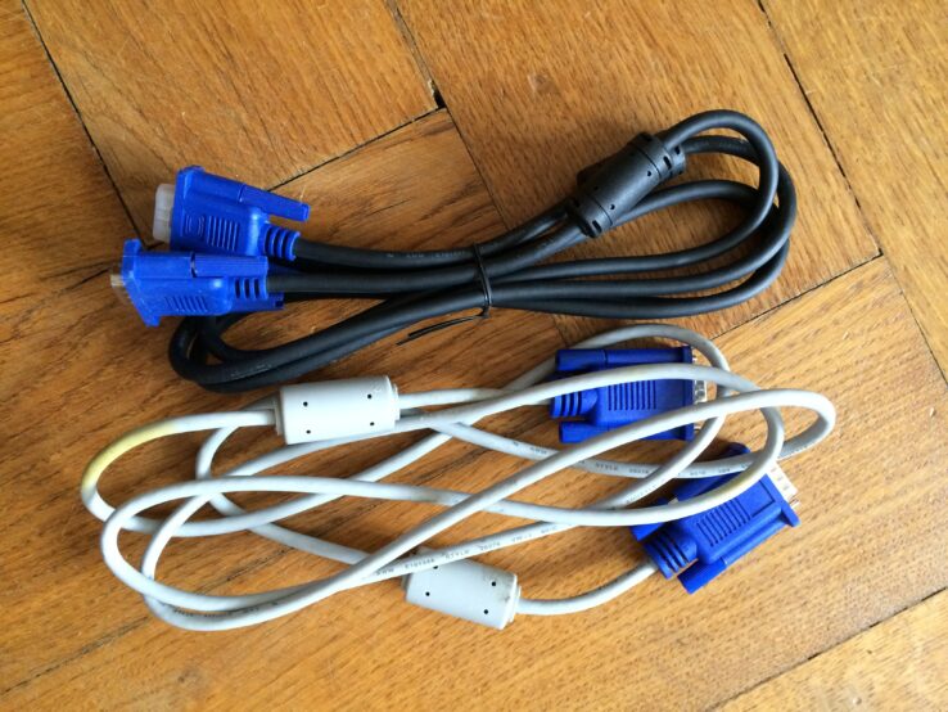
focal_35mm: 29
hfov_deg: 61.6
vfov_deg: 48.3
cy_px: 356
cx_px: 474
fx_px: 794
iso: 200
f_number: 2.2
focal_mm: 4.15
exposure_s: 1/33
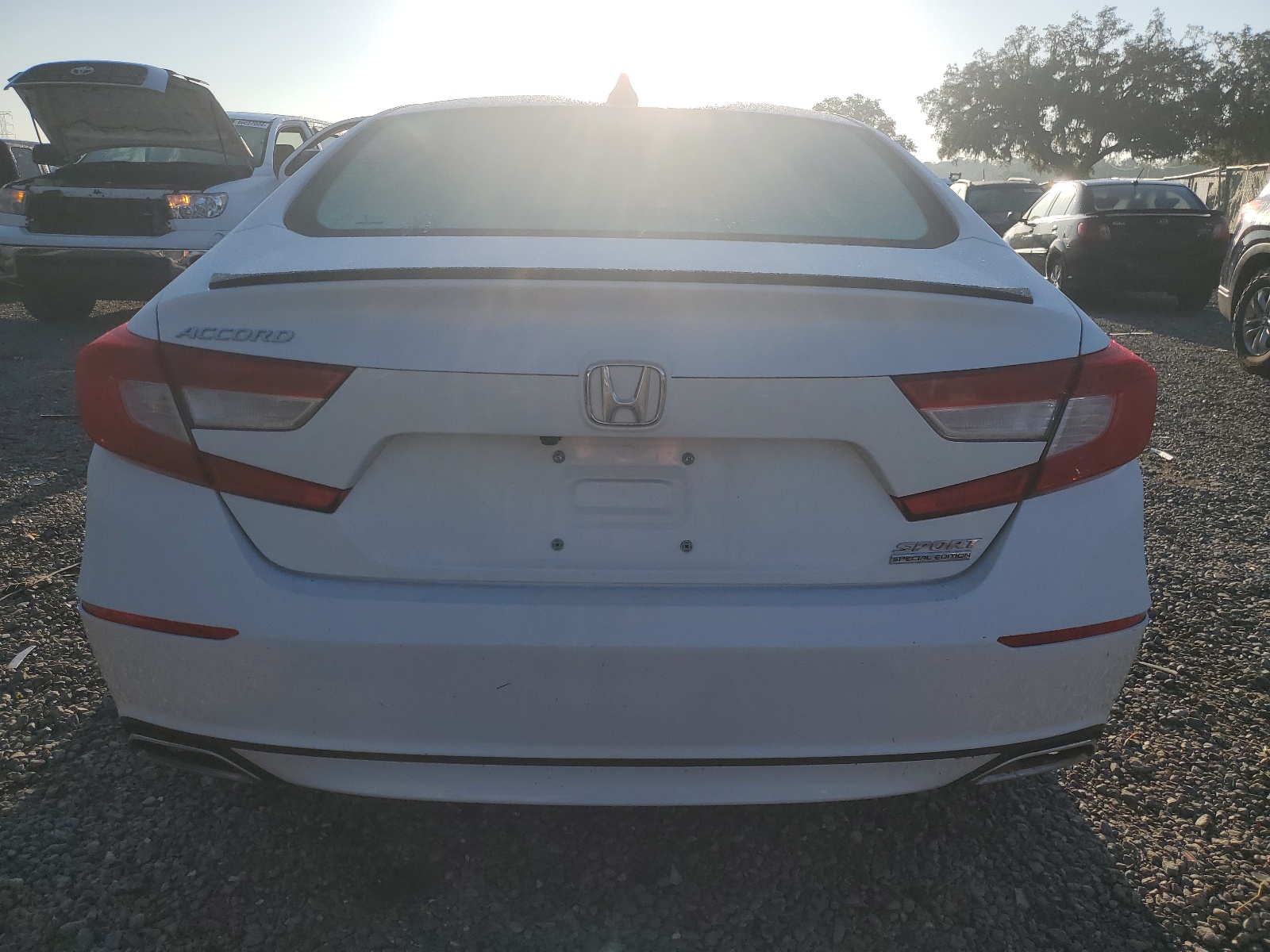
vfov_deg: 53.1
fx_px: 954
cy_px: 476
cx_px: 635
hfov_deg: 67.3
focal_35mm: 26
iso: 50
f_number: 1.5
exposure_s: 1/5000
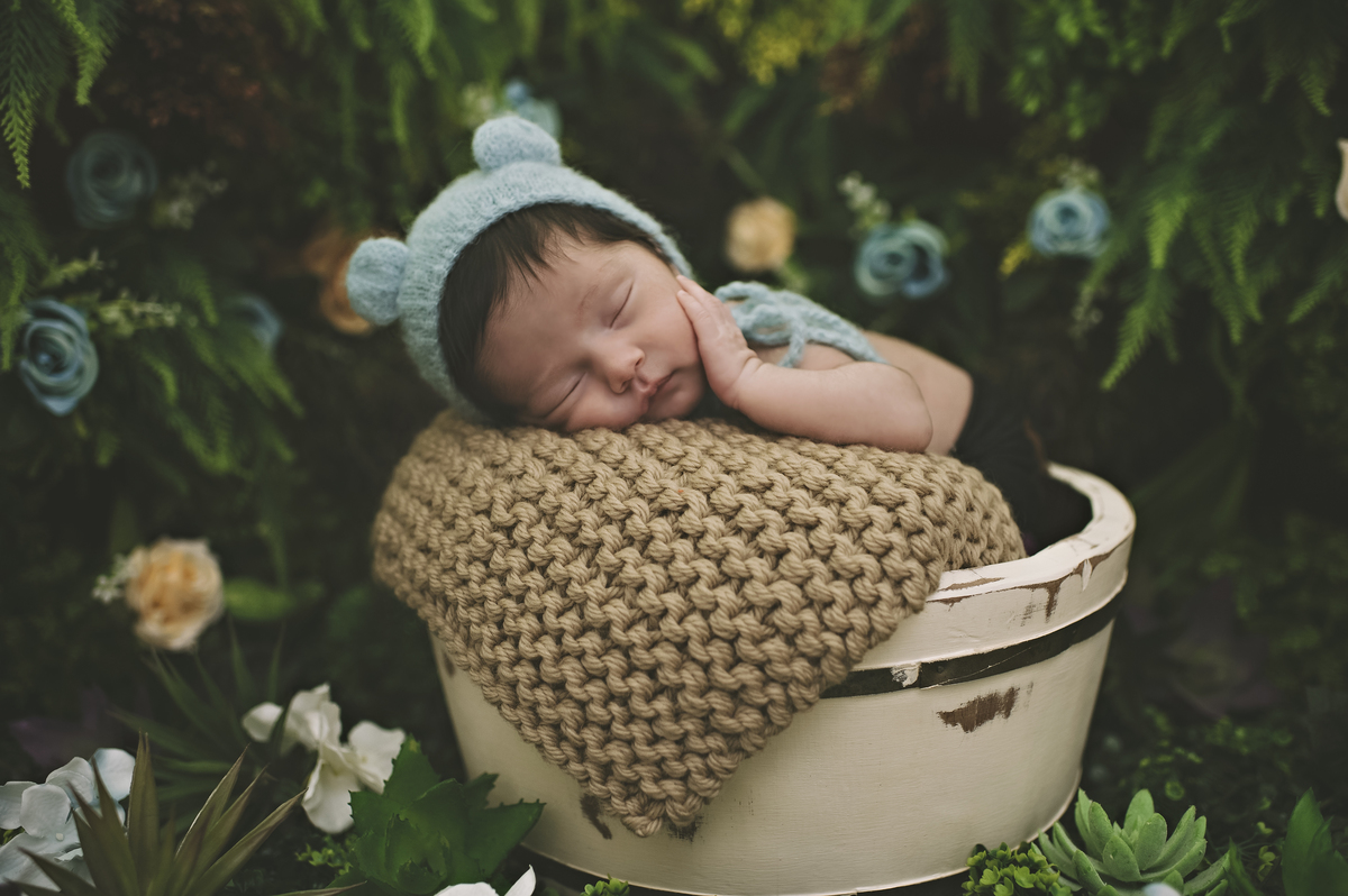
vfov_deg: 37.8
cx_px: 674
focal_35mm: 35
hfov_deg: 54.5
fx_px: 1309
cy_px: 448
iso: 320
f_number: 2.2
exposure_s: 1/125
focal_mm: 35
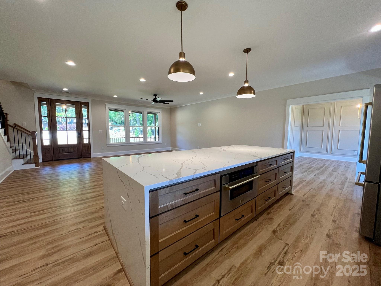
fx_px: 143
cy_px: 143
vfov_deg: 89.9
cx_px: 190
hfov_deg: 106.2
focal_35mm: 13
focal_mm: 1.57
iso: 160
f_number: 1.8
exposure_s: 1/120
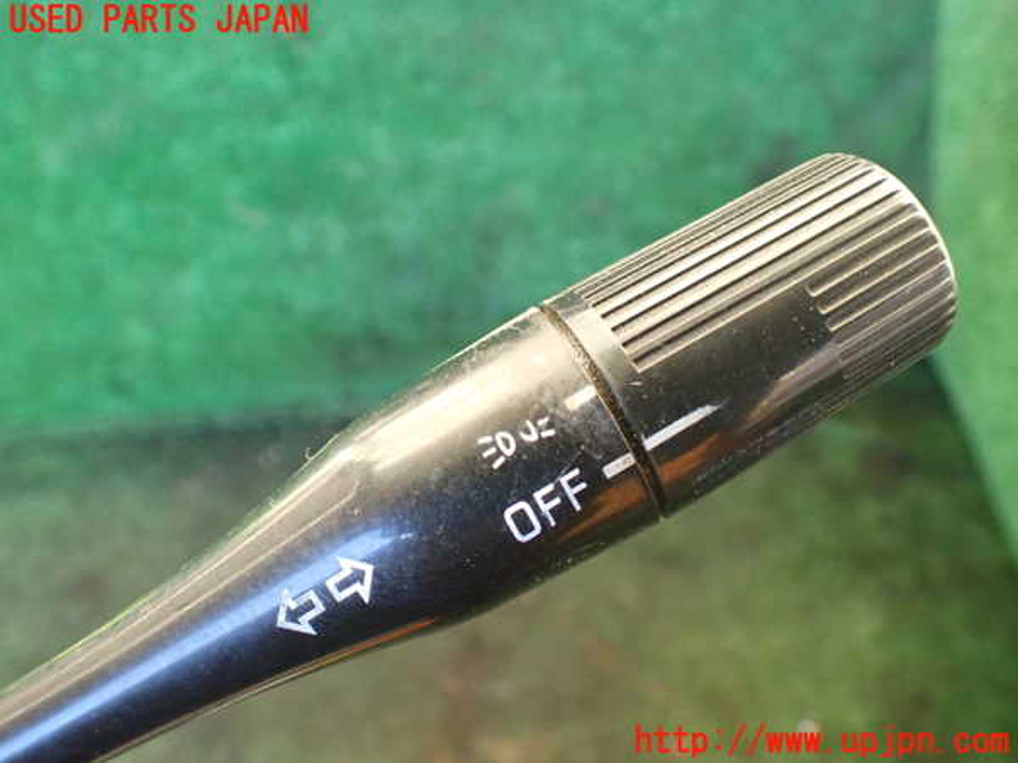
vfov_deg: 46.8
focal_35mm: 30
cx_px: 509
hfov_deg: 60.0
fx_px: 882
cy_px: 382
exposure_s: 1/100
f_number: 2.3
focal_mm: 5.4
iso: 800
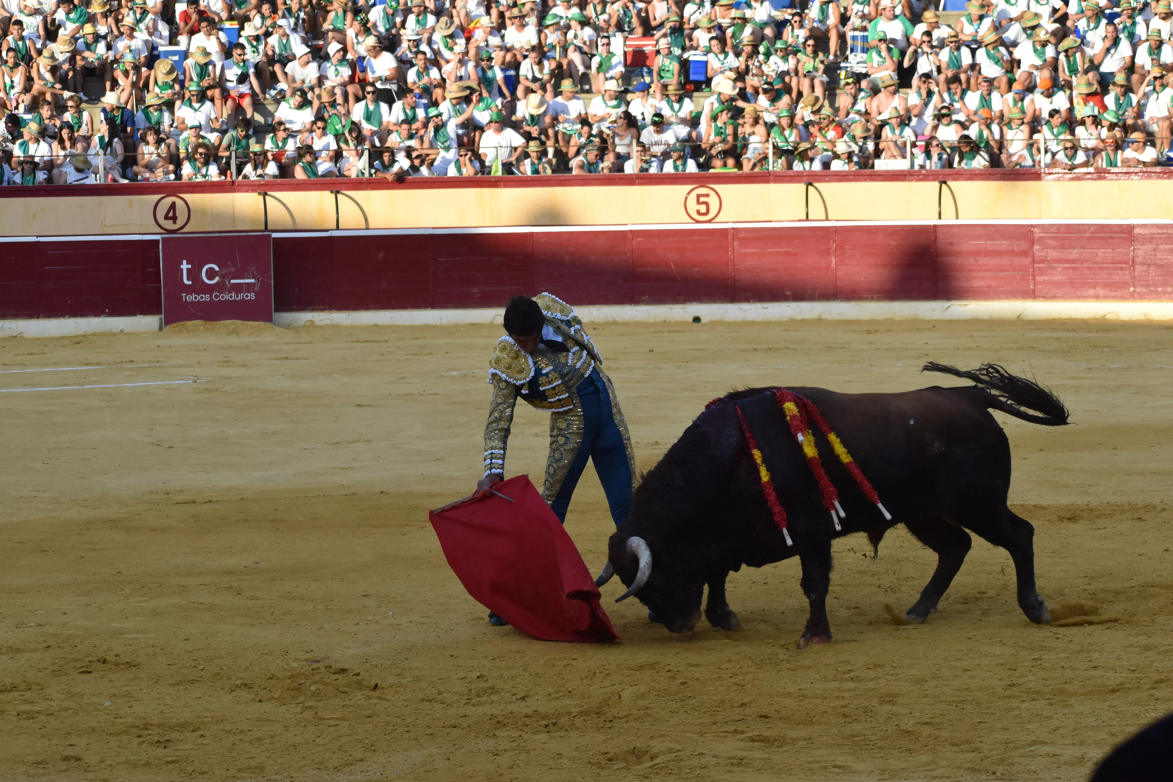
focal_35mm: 105
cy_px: 391
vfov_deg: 13.0
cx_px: 586
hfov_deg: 19.5
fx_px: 3421
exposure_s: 1/1000
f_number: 8
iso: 800
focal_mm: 70
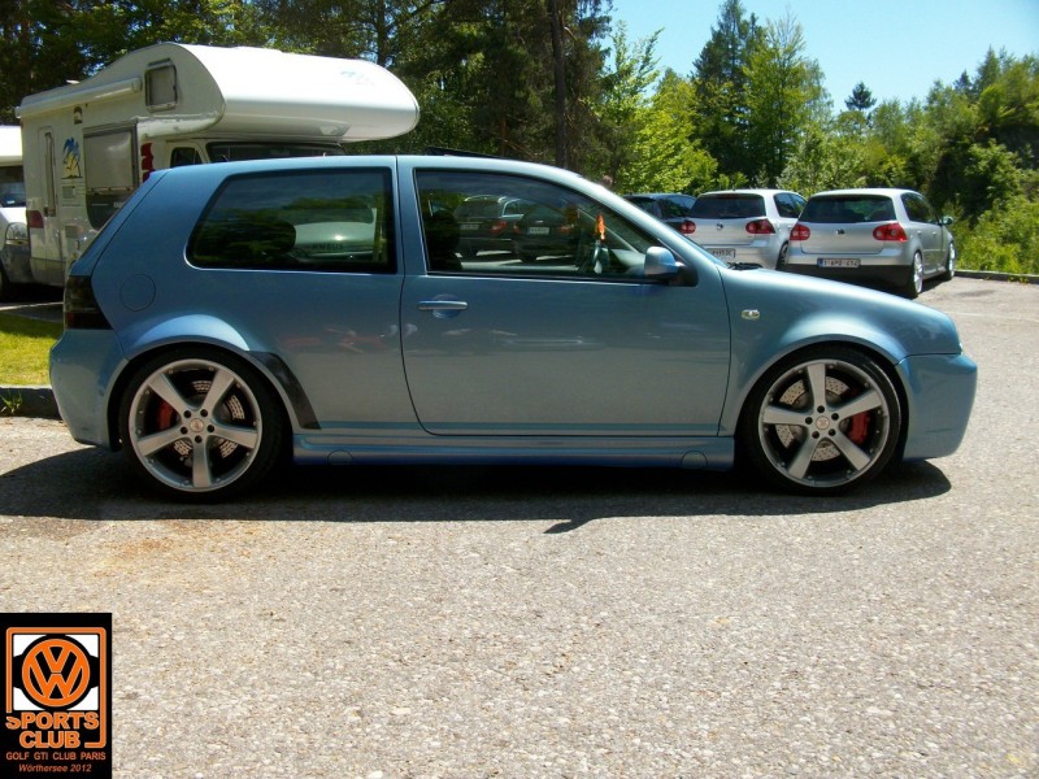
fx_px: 1021
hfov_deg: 54.0
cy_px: 390
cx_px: 520
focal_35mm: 34
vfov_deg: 41.8
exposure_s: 1/257
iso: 80
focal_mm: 5.7
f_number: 5.5
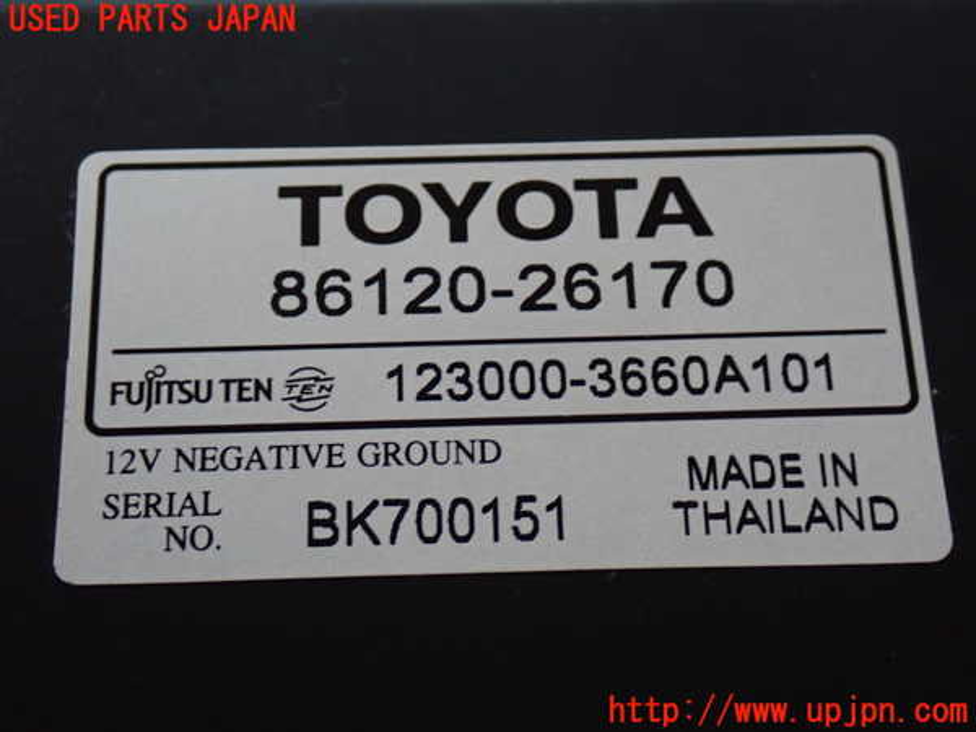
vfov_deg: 23.7
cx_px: 488
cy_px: 366
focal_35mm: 62
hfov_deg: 31.2
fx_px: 1748
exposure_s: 1/60
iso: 500
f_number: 3.6
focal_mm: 11.09
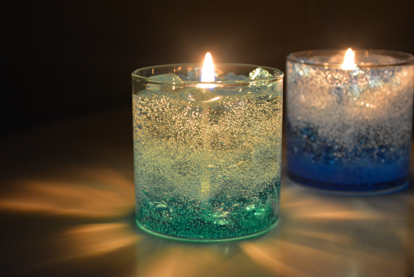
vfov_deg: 20.6
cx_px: 207
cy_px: 138
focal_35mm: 66
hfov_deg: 30.5
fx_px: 760
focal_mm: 44
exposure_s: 1/10
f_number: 5.3
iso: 1600
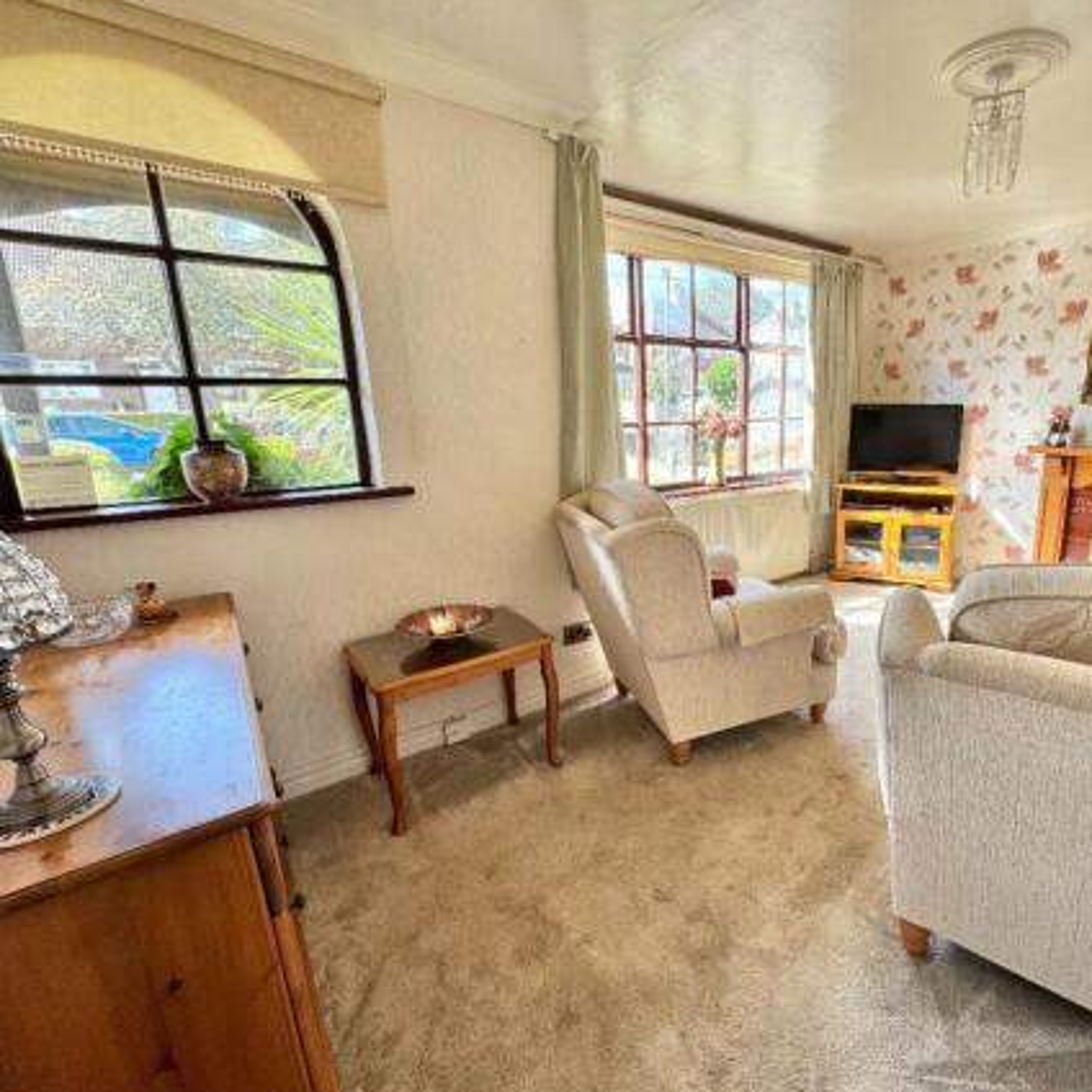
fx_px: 607
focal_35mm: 17
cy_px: 540
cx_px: 710
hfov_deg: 81.7
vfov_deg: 84.0
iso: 50
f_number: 2.2
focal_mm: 2.22
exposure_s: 1/99
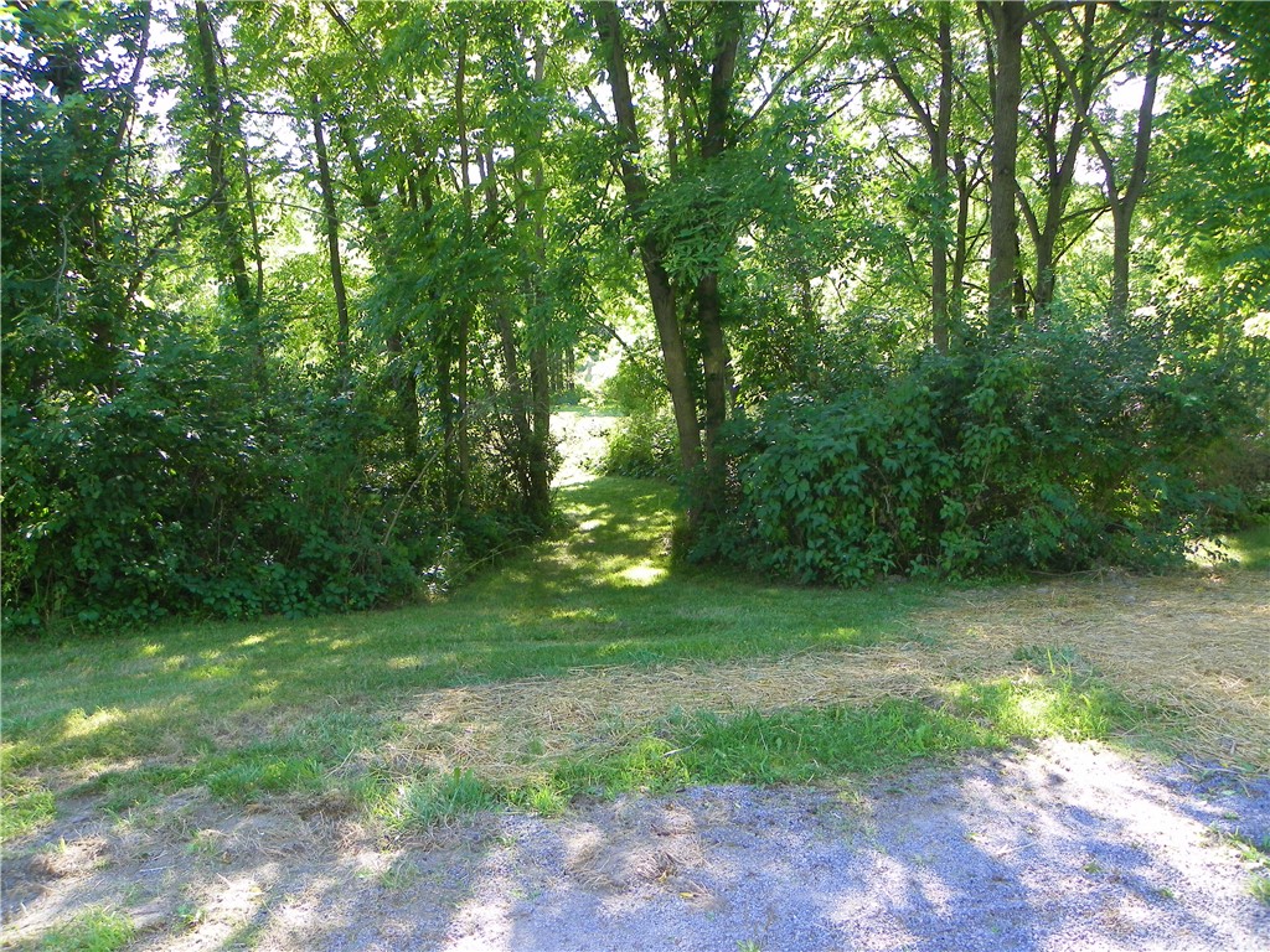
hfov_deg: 67.3
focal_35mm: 26
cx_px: 635
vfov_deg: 53.1
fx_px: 954
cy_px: 476
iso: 64
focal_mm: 4.6
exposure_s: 1/60
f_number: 2.8
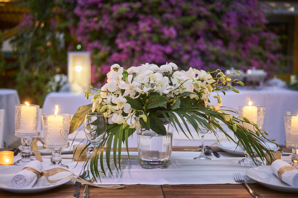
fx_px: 439
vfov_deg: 25.5
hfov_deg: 37.5
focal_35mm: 53
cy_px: 99
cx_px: 149
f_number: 2.2
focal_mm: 35
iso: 640
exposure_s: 1/60
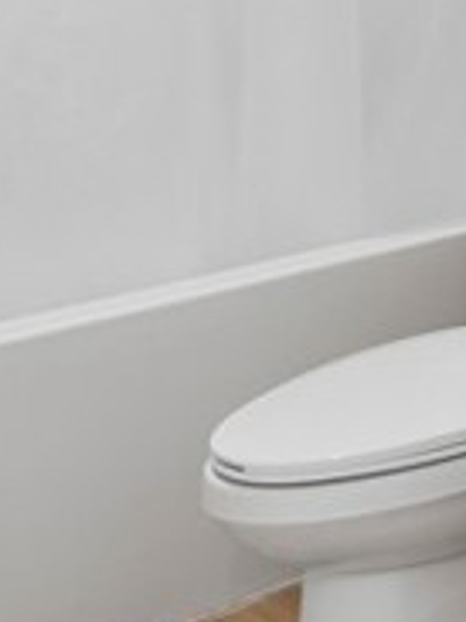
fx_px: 1545
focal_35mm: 86
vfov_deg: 20.6
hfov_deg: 12.2
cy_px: -206
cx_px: 1231
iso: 400
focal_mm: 16
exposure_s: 1/40
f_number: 8
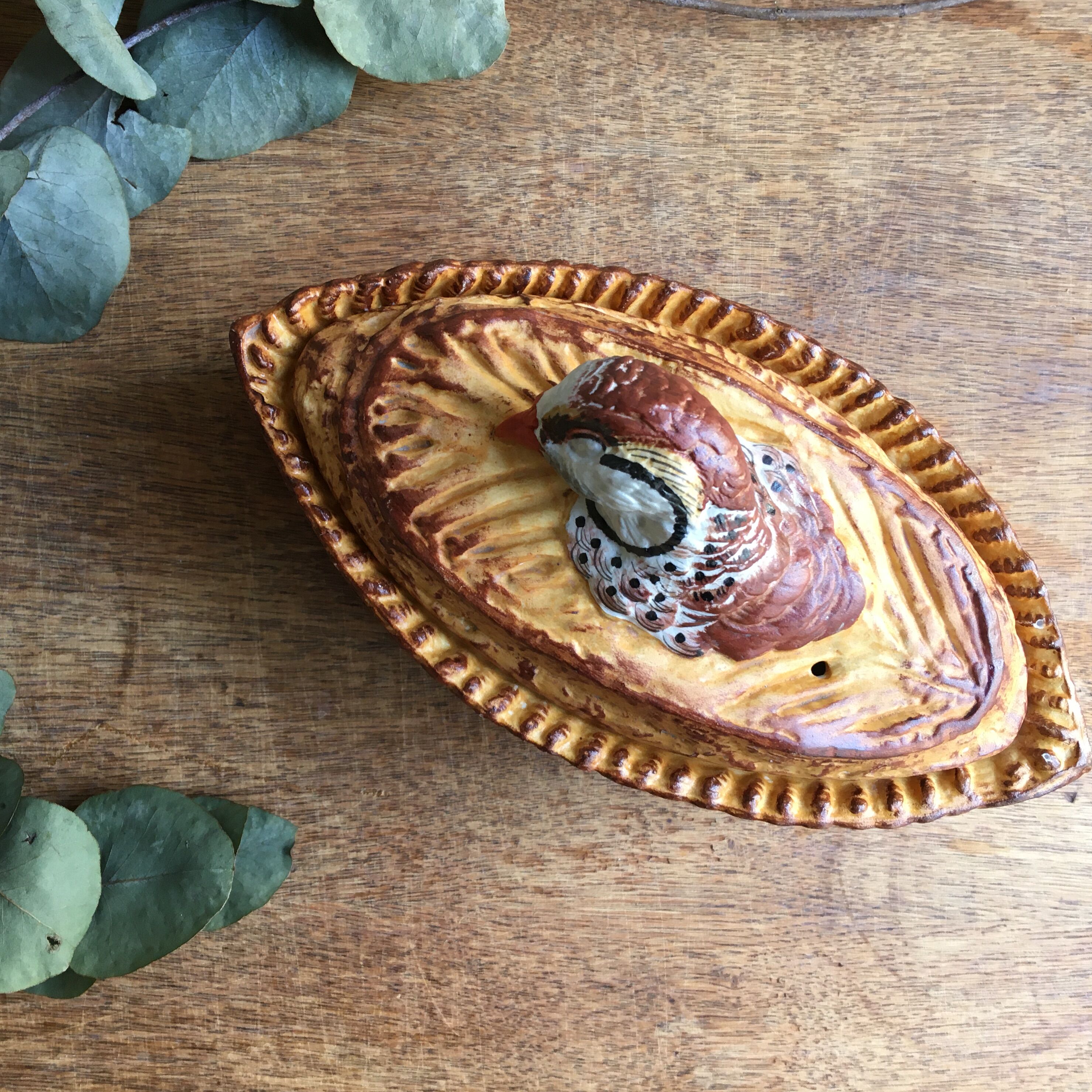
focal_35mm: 35
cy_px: 535
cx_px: 432
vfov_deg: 47.2
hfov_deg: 46.9
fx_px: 1249
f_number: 2.2
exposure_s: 1/33
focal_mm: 4.15
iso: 64
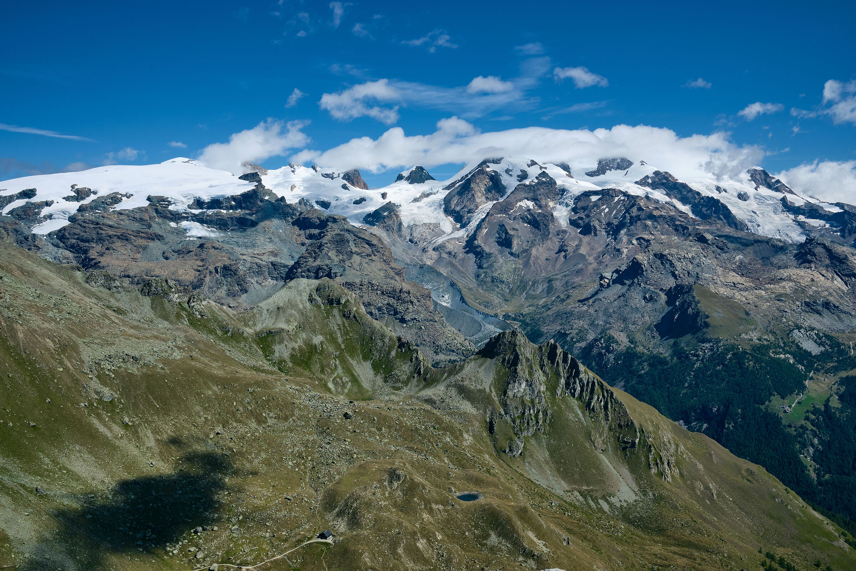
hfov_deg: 54.4
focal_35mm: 35
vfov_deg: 37.9
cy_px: 286
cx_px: 428
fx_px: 832
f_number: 9
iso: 200
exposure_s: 1/640
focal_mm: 23
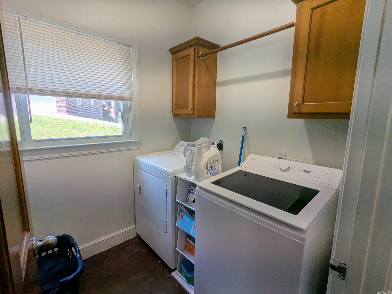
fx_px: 181
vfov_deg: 78.1
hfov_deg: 94.5
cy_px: 147
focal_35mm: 16
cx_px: 196
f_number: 2.2
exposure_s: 1/177
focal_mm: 2.35
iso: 78
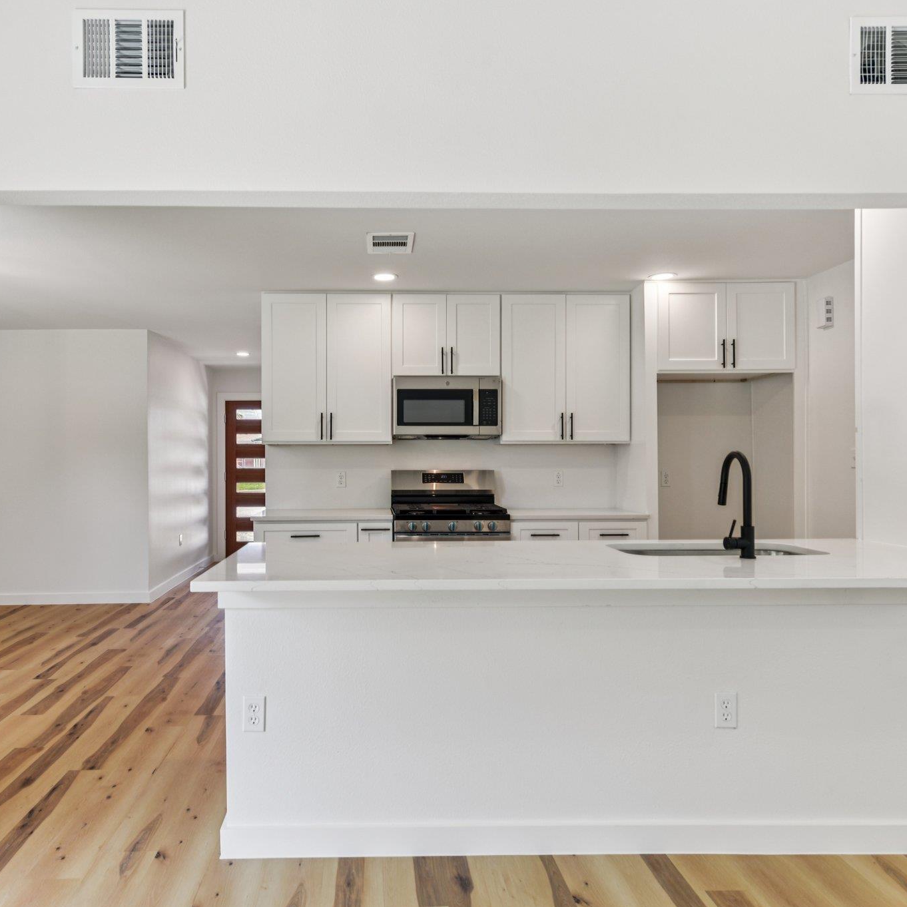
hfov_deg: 66.9
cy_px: 454
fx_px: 682
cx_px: 386
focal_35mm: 23
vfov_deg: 67.3
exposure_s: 1/13
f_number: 8
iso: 100
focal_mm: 18
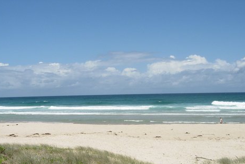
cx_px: 101
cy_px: 118
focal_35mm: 51
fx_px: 347
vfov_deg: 26.2
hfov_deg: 38.8
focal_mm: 7.8
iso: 79
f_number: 4.8
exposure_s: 1/1367
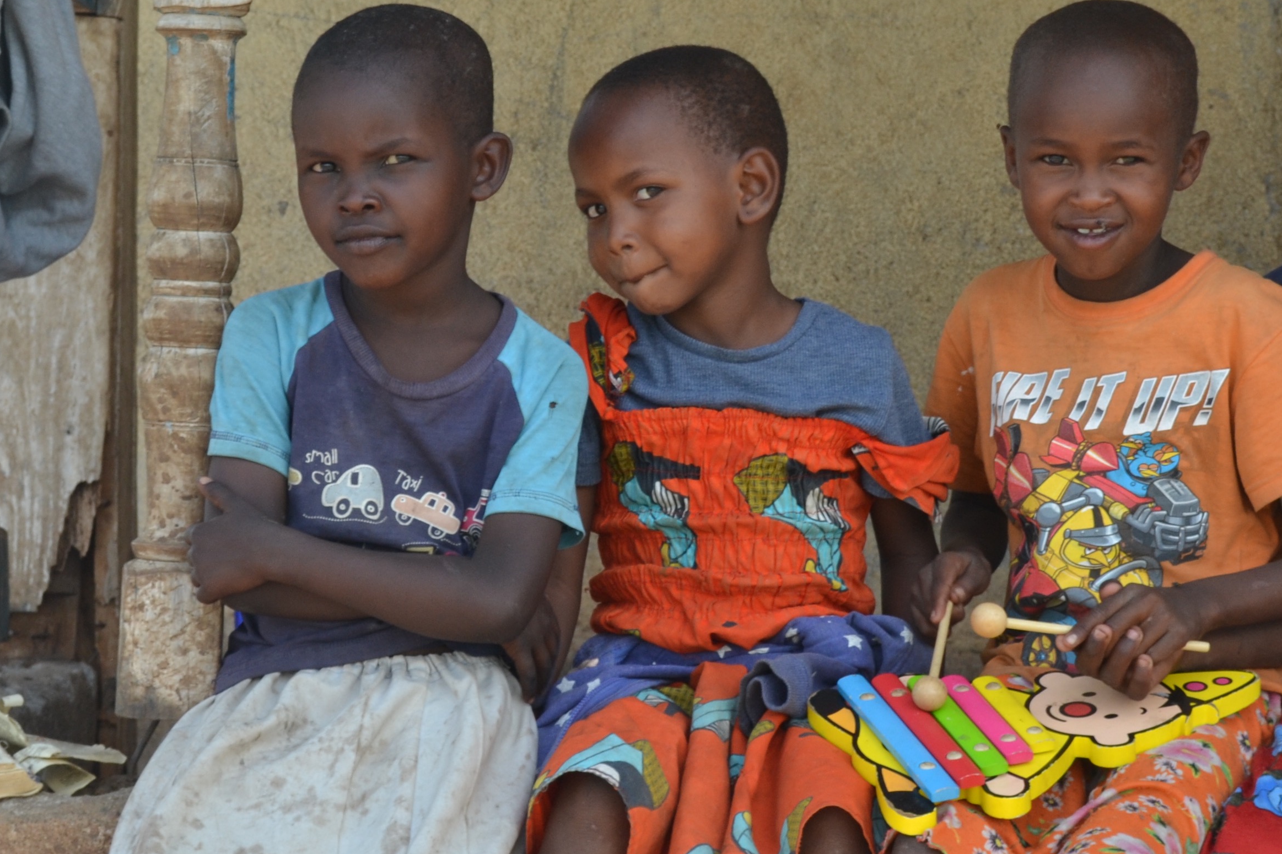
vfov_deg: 12.8
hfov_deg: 19.0
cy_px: 442
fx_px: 3810
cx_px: 924
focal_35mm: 107
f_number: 8
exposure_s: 1/125
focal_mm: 36
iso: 220
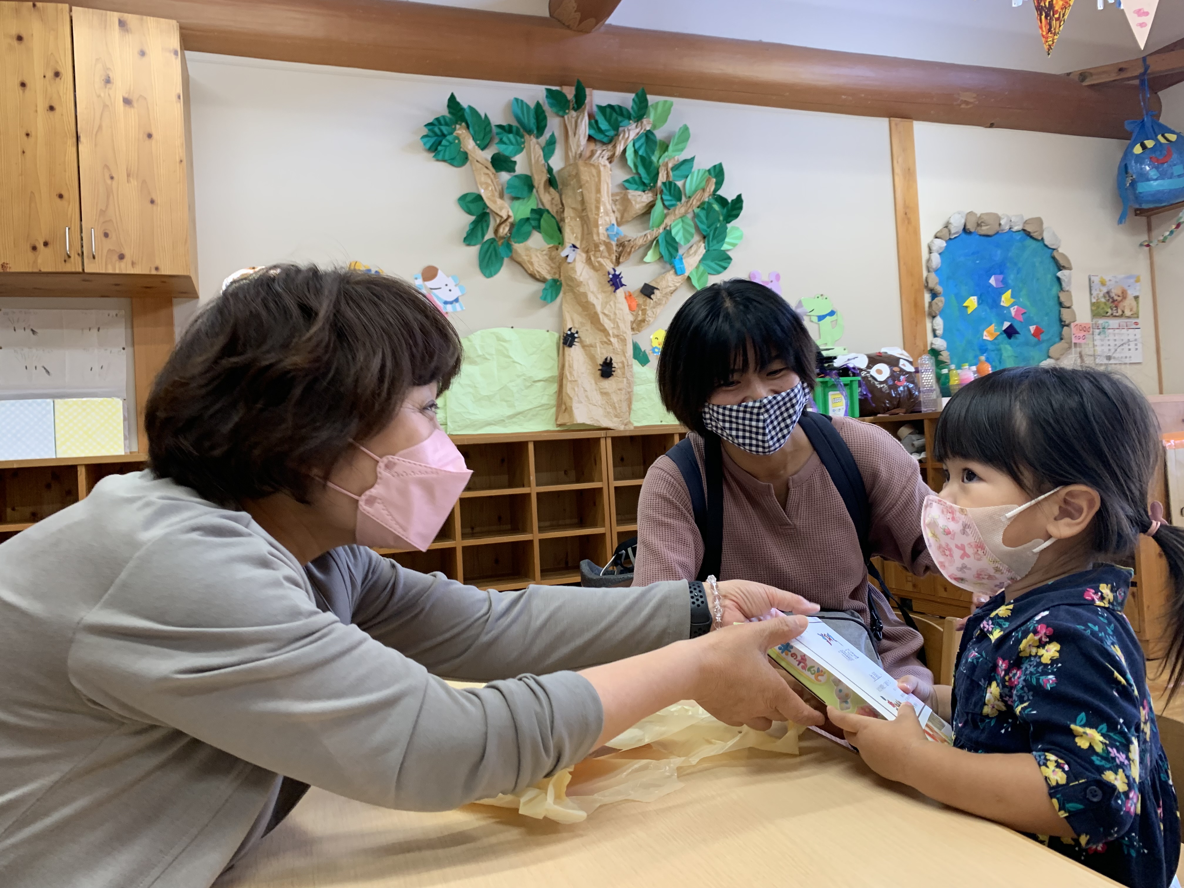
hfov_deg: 67.3
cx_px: 592
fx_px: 889
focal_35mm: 26
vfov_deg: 53.1
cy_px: 444
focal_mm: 4.25
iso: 125
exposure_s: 1/60
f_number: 1.8
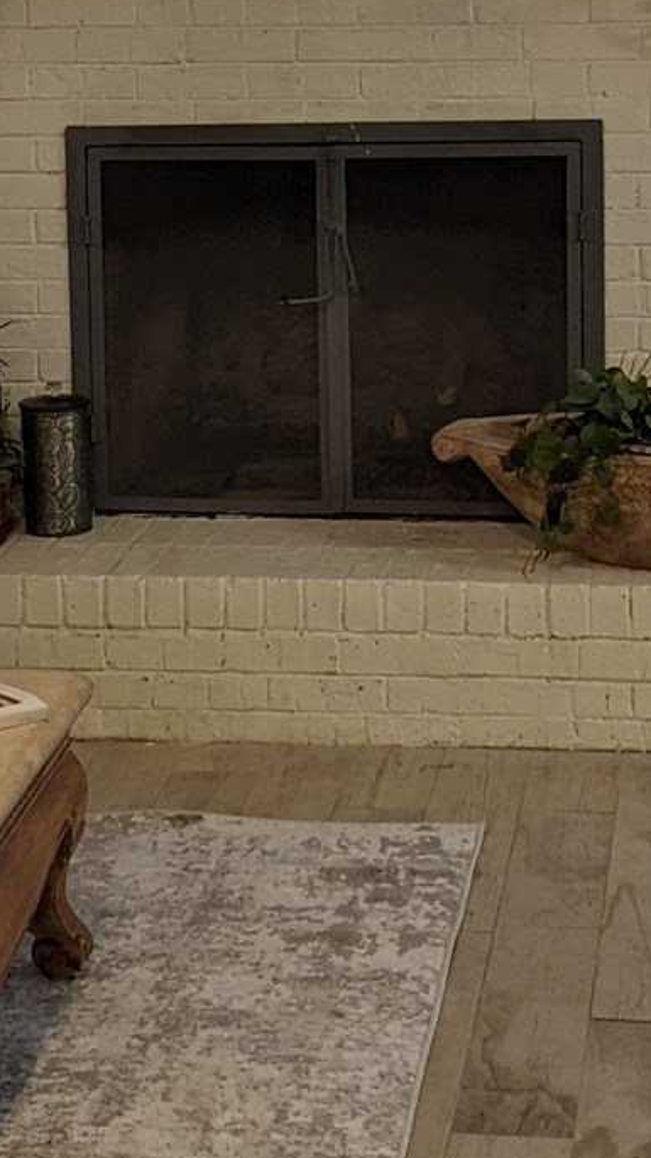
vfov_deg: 21.3
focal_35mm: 99
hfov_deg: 12.2
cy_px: 223
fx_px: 3040
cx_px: 240
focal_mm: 4.44
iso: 51
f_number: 1.8
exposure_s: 1/30
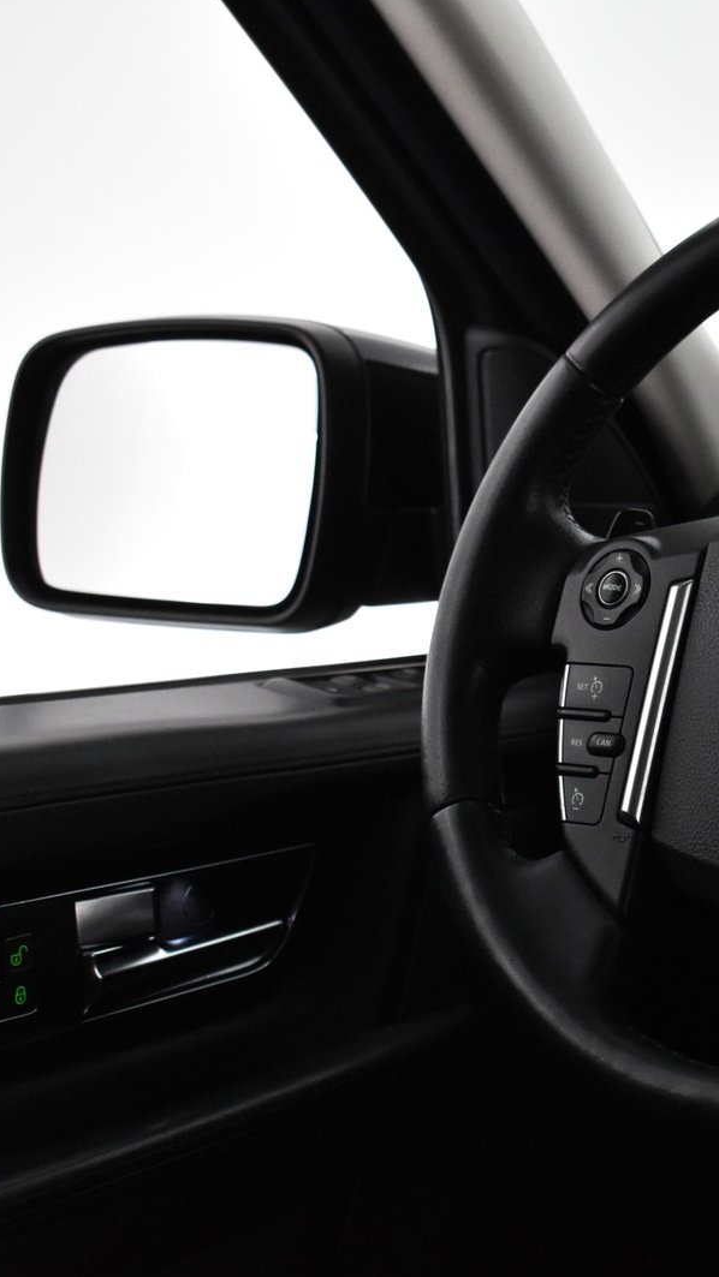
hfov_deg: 17.2
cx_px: 865
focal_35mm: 67
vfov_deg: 31.4
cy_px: 644
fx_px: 2271
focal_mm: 28
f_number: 5
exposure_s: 1/100
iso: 3200
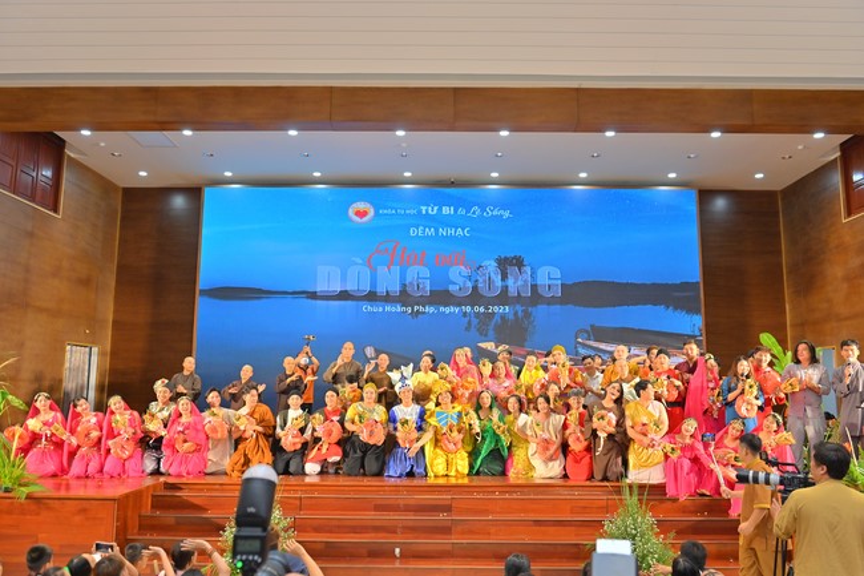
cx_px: 432
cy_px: 288
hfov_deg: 63.7
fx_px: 696
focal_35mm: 29
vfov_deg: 44.9
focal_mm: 29
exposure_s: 1/160
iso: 1000
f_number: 3.5
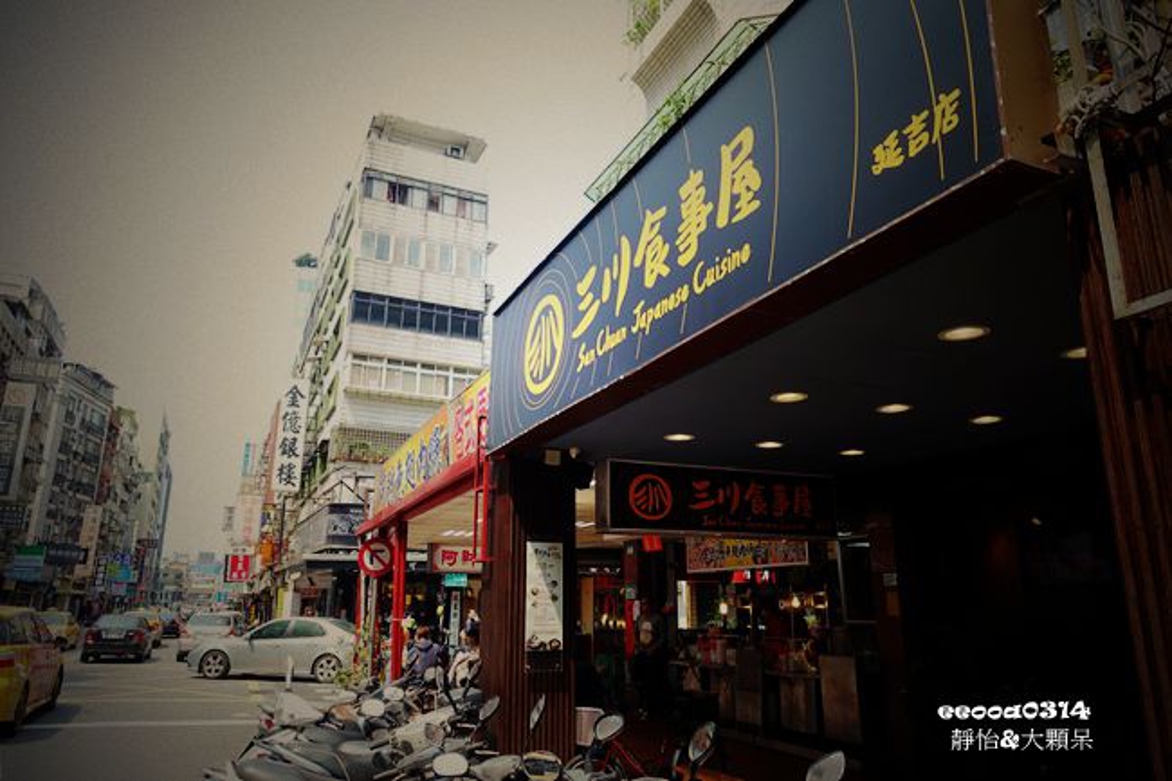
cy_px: 390
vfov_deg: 53.1
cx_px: 586
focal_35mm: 24
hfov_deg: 73.8
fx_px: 781
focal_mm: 8.8
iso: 125
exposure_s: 1/320
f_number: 4
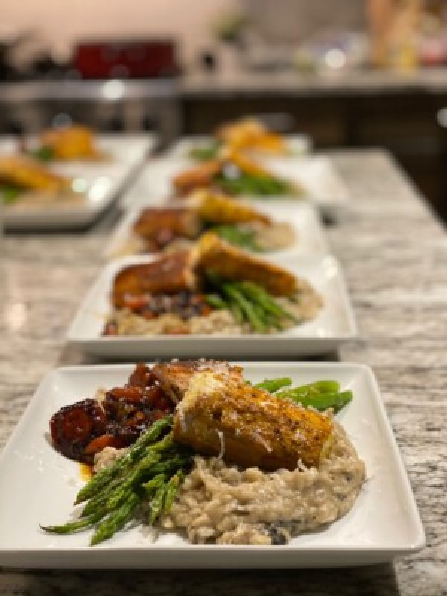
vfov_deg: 36.8
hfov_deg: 28.0
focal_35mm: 52
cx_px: 224
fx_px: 895
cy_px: 298
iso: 200
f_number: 2
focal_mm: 6
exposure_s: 1/40
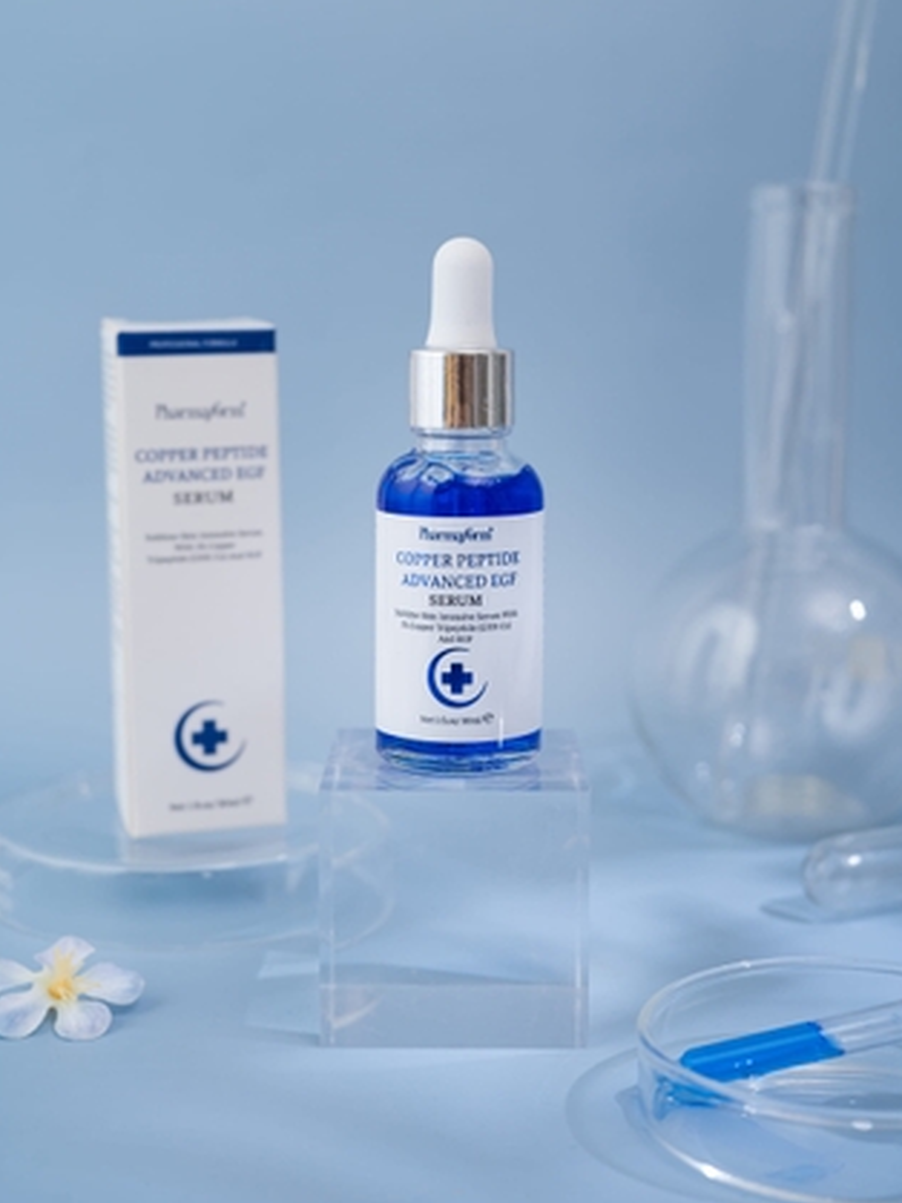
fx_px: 1912
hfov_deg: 26.5
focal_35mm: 55
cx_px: 455
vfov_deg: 34.9
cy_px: 546
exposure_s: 1/160
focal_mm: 50
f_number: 5.6
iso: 200
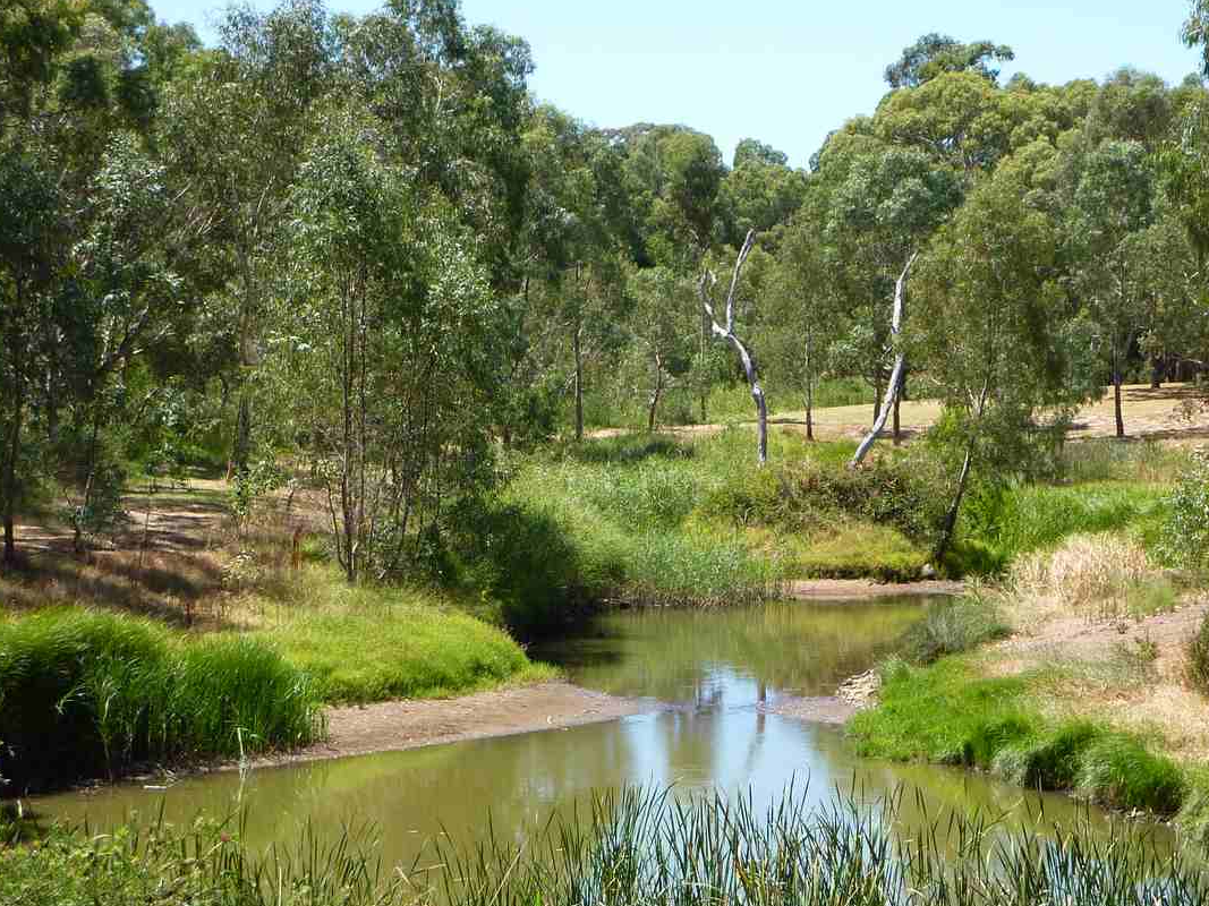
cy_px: 547
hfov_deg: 23.0
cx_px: 656
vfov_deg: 17.3
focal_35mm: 85
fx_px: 2968
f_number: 4
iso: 80
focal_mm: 10.3
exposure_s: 1/320
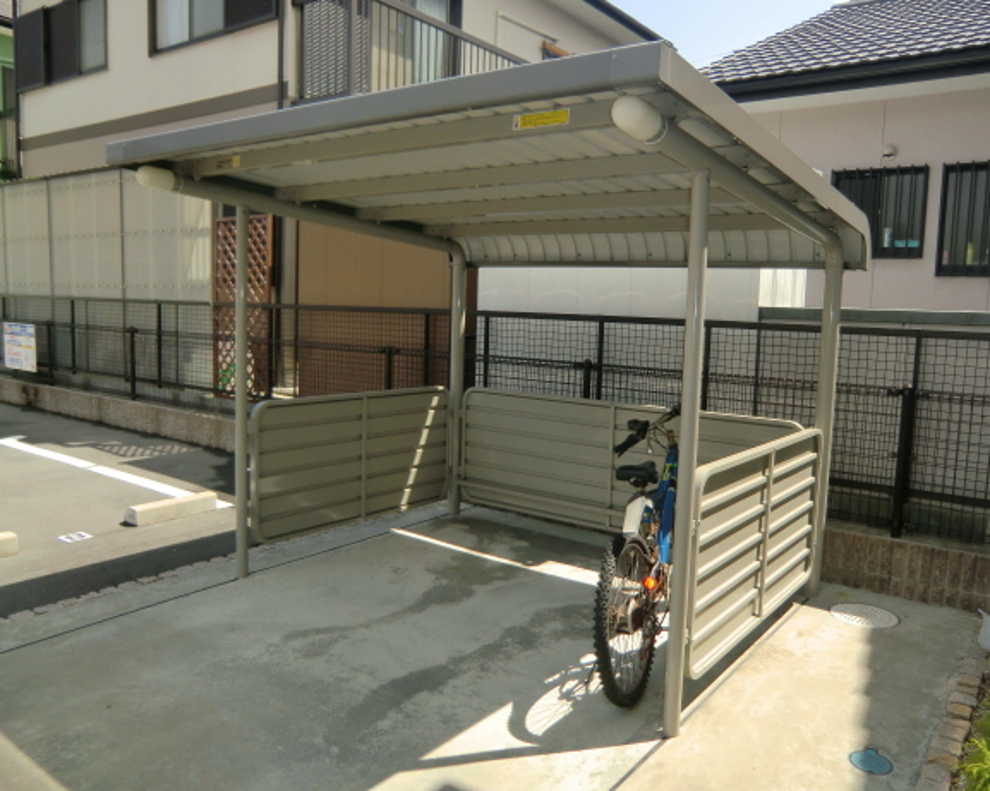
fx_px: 761
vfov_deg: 54.9
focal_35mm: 26
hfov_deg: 66.0
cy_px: 395
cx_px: 530
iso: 64
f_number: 3.2
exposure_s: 1/500
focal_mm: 4.3
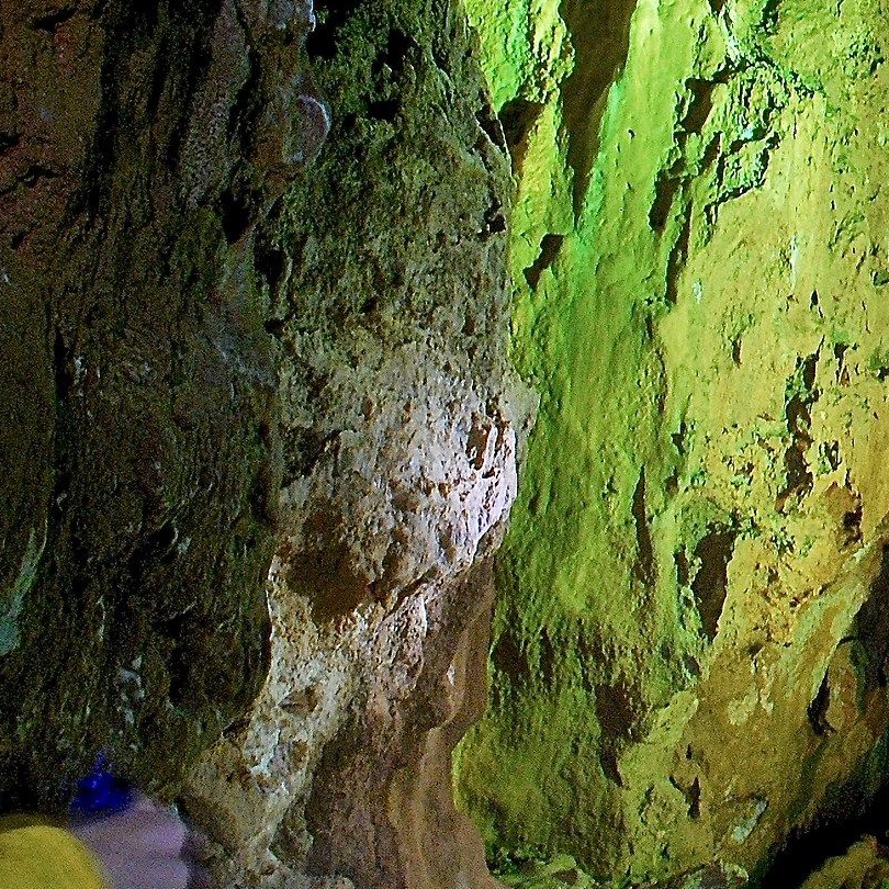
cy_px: 173
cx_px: 1188
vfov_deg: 26.3
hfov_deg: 23.4
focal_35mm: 64
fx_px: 1867
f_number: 14
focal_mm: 17
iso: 400
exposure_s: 30
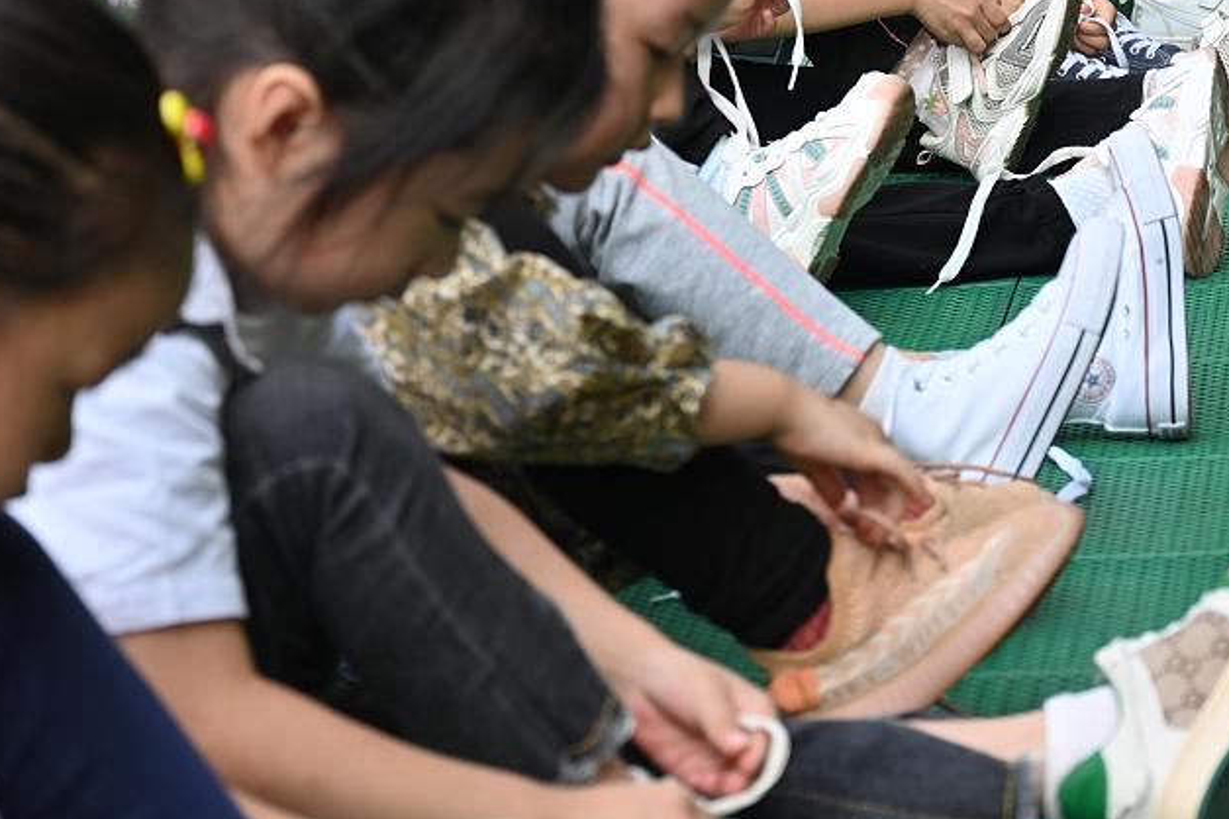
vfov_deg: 8.7
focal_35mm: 157
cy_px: 366
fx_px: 5359
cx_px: 380
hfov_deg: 13.1
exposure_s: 1/400
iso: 400
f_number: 7.1
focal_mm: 82
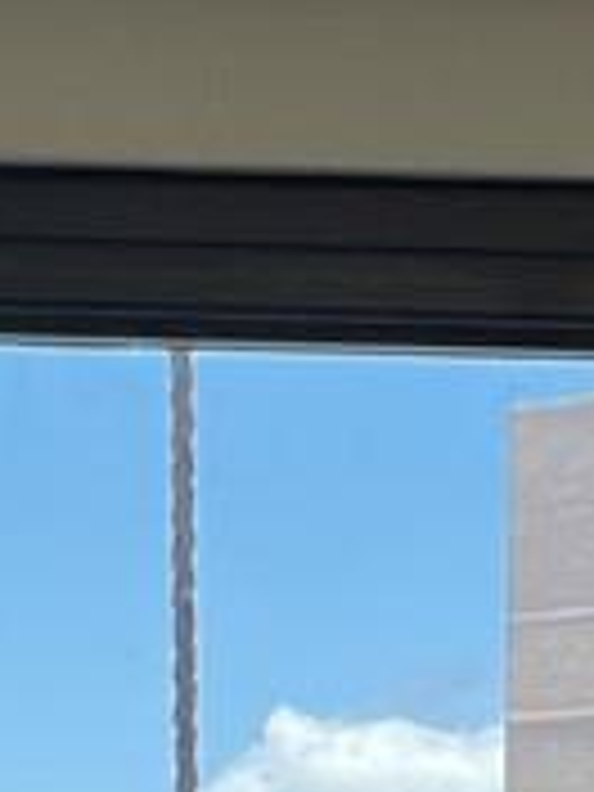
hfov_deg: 6.1
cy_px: 2516
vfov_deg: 7.3
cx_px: 1062
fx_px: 5422
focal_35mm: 237
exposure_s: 1/257
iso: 40
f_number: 1.6
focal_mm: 5.1
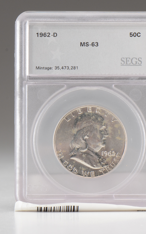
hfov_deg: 6.0
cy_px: 111
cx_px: 88
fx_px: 1387
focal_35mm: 218
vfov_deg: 9.6
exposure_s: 1/100
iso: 320
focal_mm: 85
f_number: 14
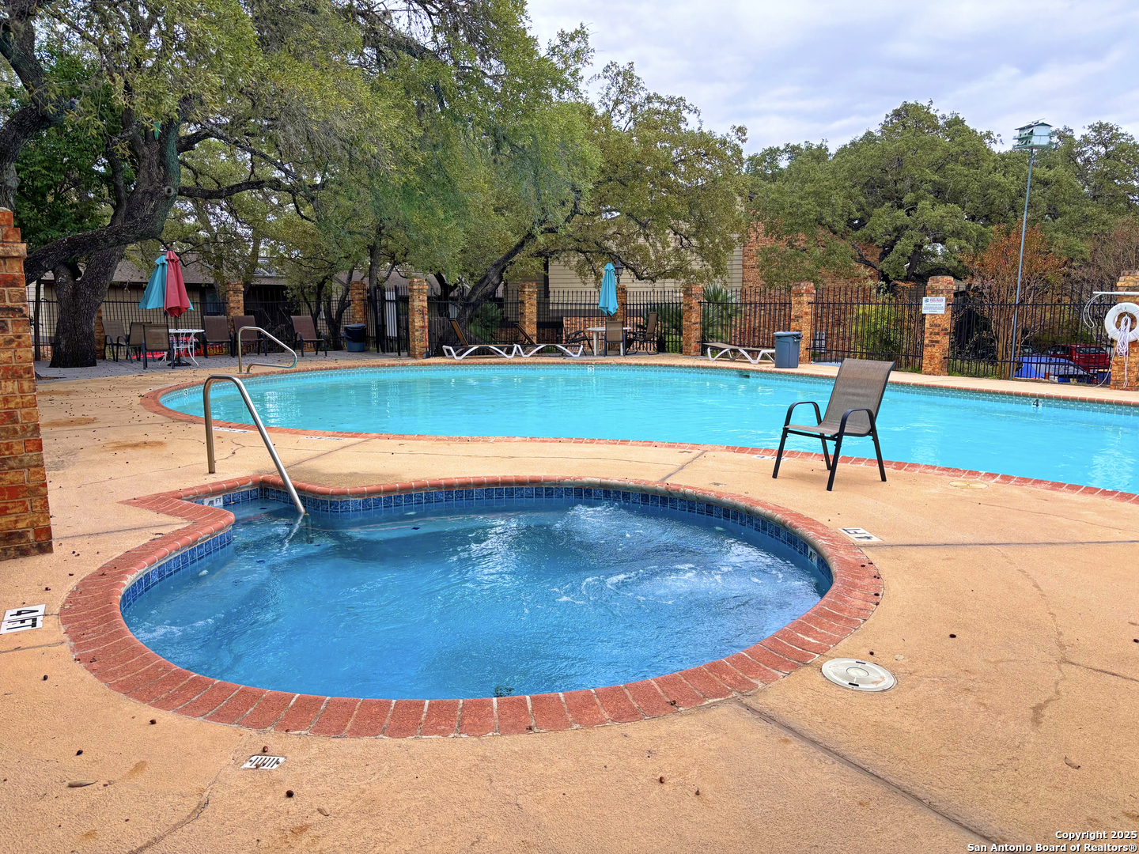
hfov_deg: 67.3
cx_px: 570
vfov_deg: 53.1
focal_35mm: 26
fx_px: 856
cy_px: 427
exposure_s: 1/645
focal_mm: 5.96
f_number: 1.6
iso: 50
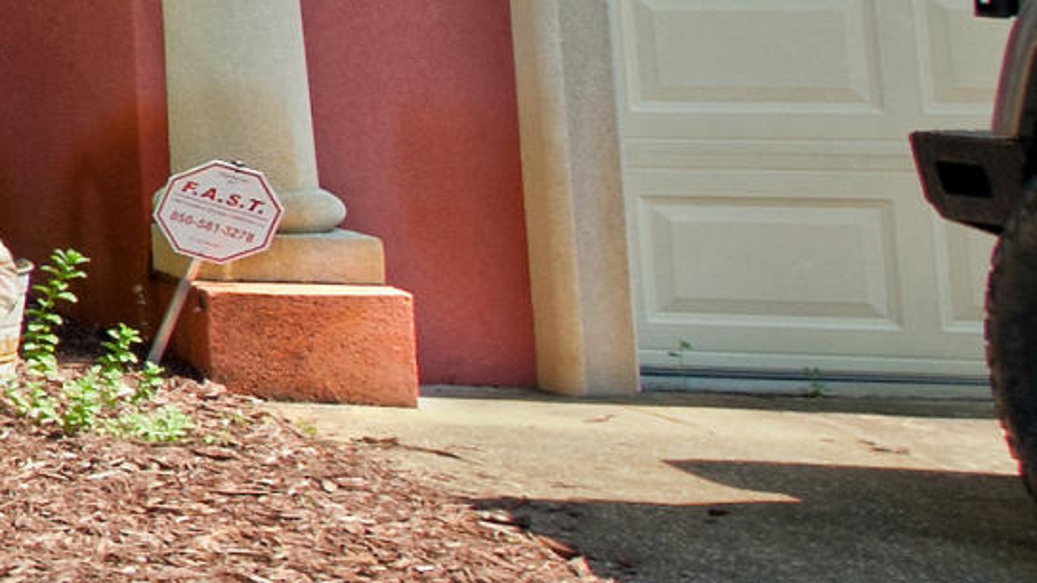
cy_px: -297
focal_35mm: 81
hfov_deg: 13.2
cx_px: -1751
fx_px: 2226
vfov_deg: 14.0
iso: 400
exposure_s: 1/500
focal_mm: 14
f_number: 6.3
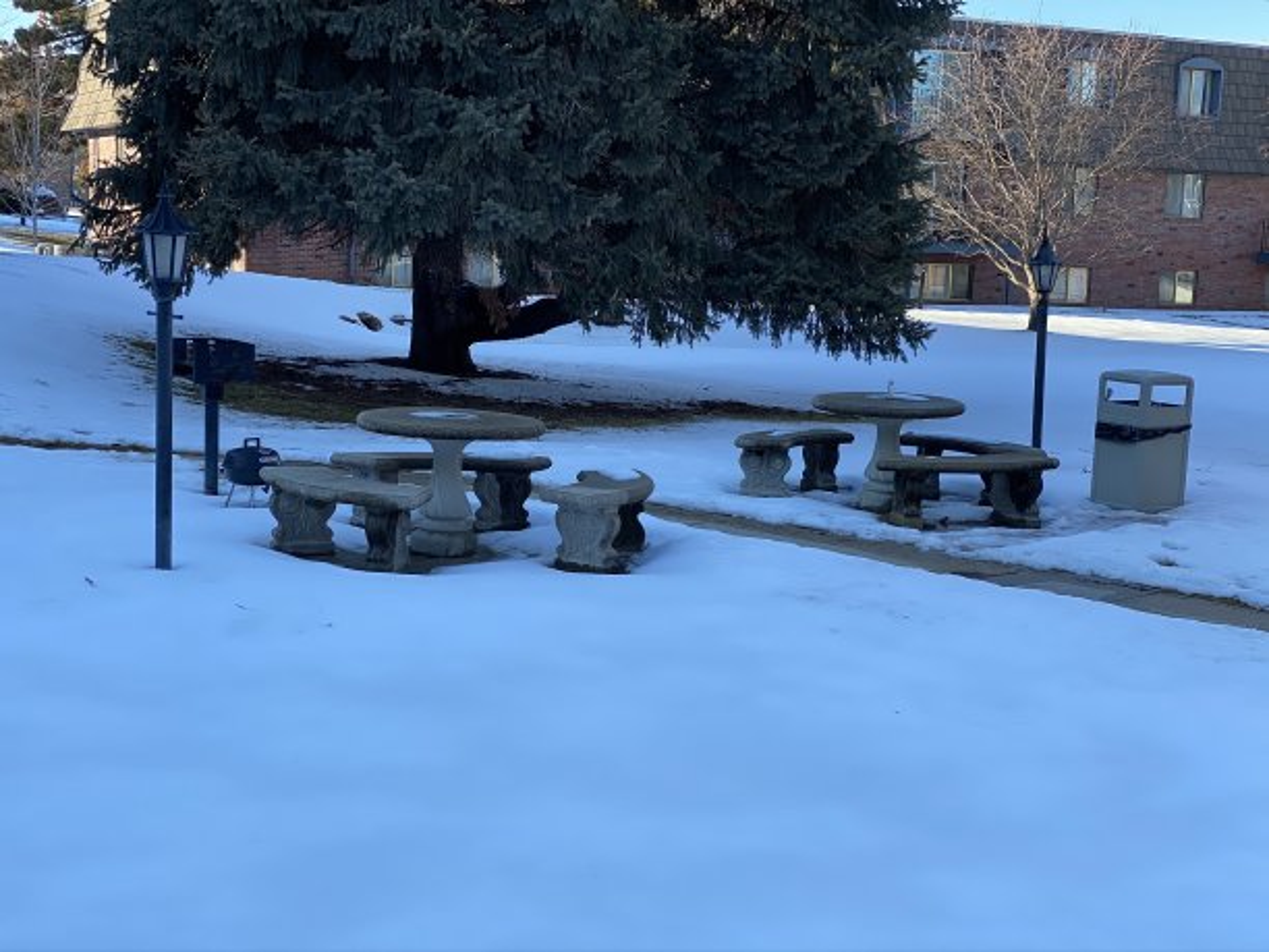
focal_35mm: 52
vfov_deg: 28.0
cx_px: 634
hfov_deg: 36.8
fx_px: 1906
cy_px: 476
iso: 20
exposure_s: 1/292
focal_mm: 6
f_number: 2
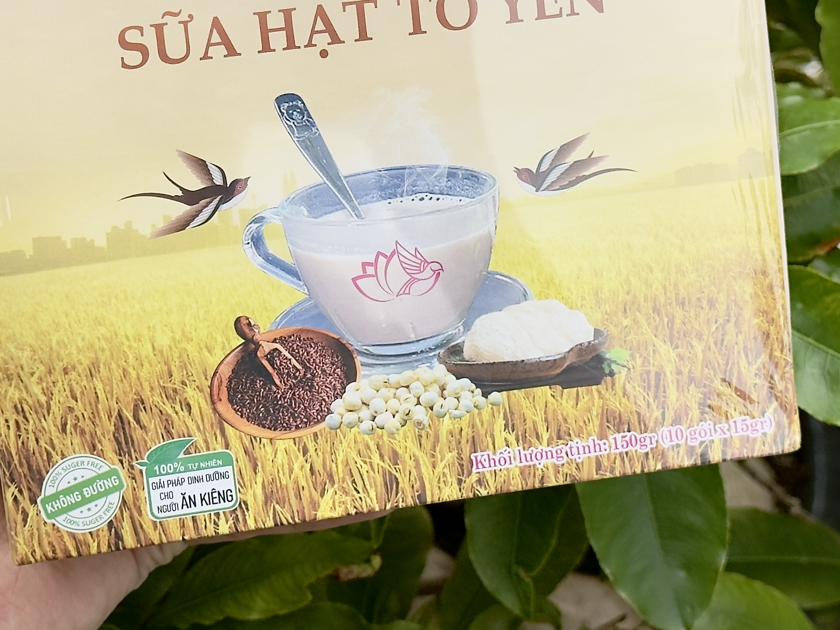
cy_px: 157
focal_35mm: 74
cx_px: 371
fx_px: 1796
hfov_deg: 26.3
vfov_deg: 19.8
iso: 64
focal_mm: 6.76
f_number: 1.78
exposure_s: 1/3096
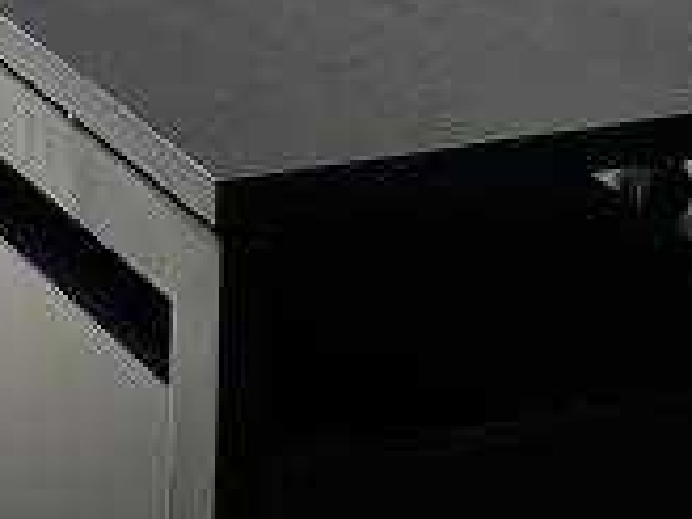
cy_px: -557
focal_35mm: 203
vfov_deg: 7.0
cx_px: -426
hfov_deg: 9.4
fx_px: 4058
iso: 40
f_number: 1.5
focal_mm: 5.7
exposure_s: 1/178
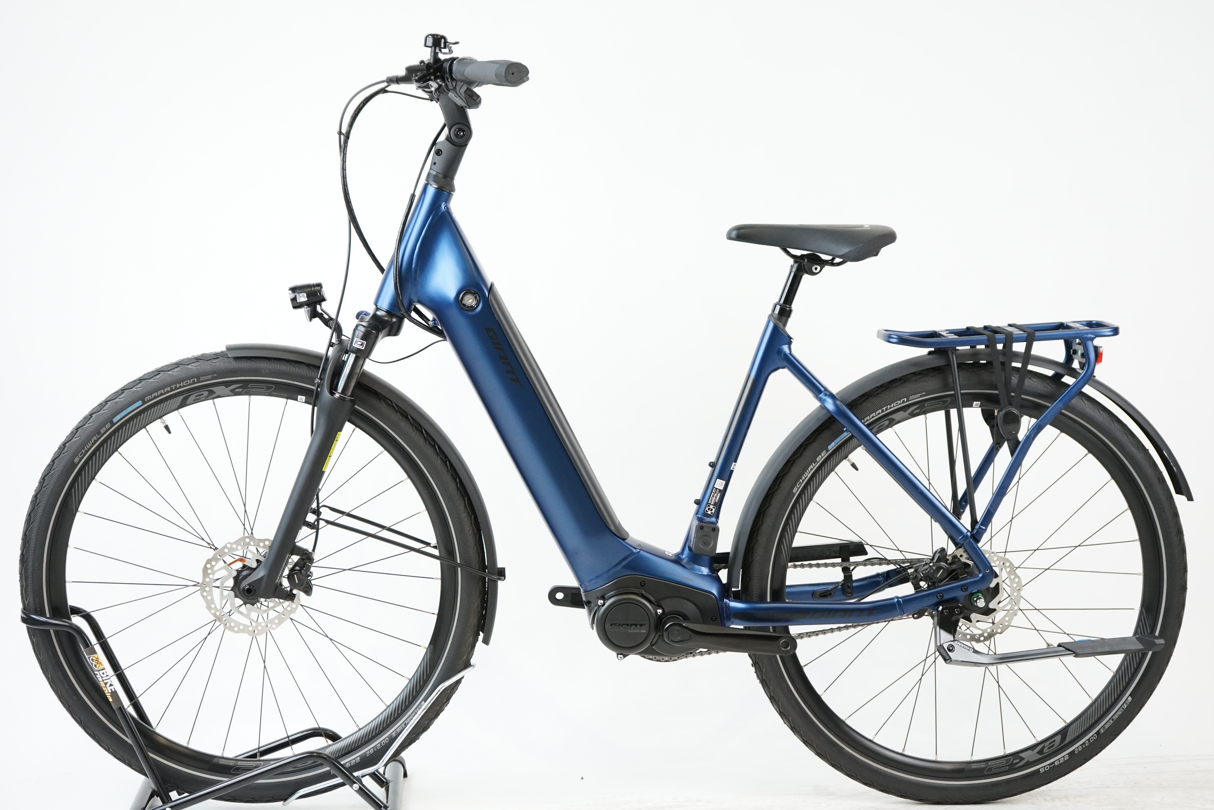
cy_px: 405
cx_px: 607
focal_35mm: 61
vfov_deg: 22.3
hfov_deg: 32.9
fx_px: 2057
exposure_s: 1/200
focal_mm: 61
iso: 2000
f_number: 5.6
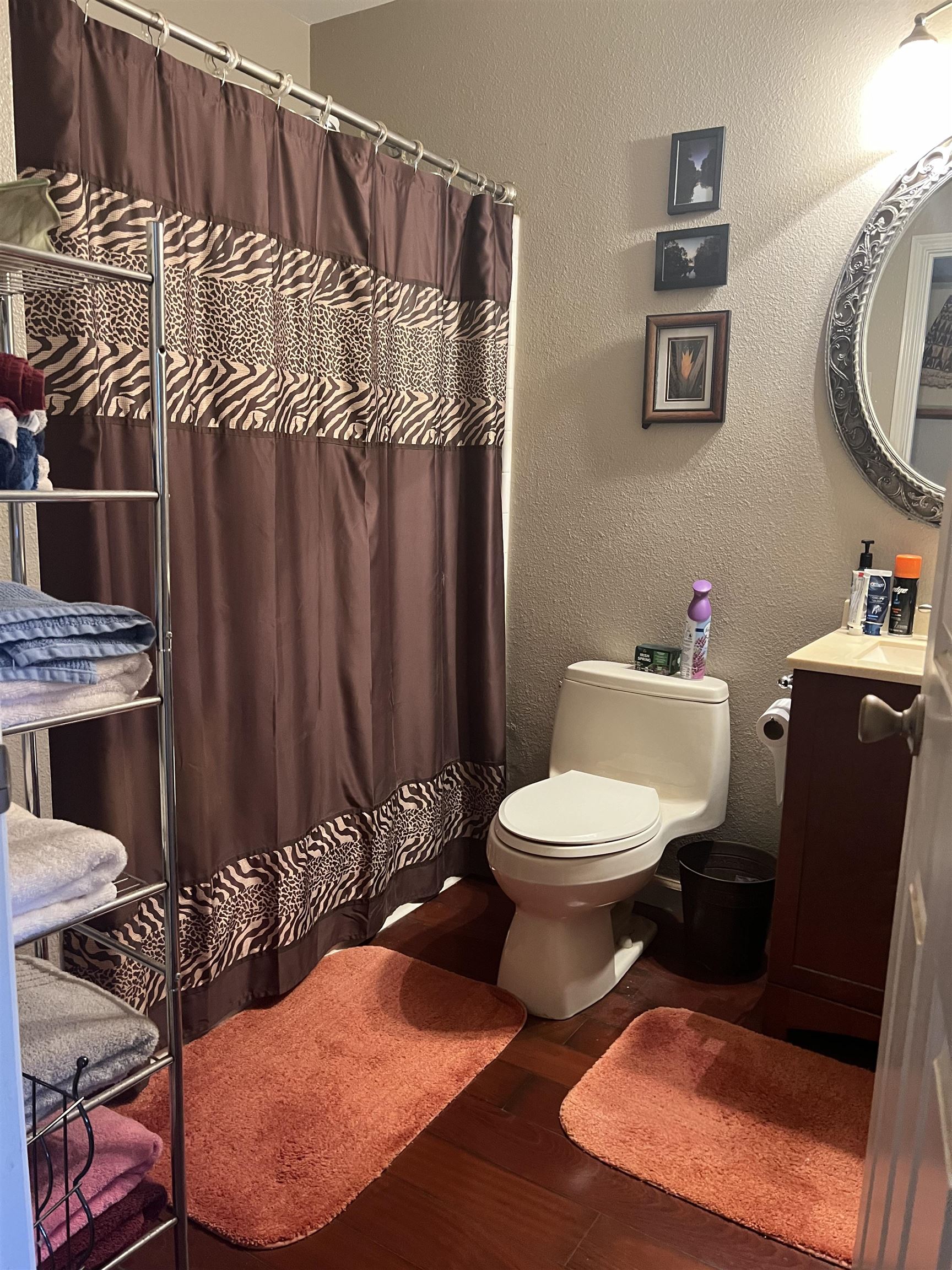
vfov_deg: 67.3
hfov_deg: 53.1
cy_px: 635
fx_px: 953
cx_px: 476
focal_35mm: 26
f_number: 1.5
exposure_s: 1/60
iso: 500
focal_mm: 5.7
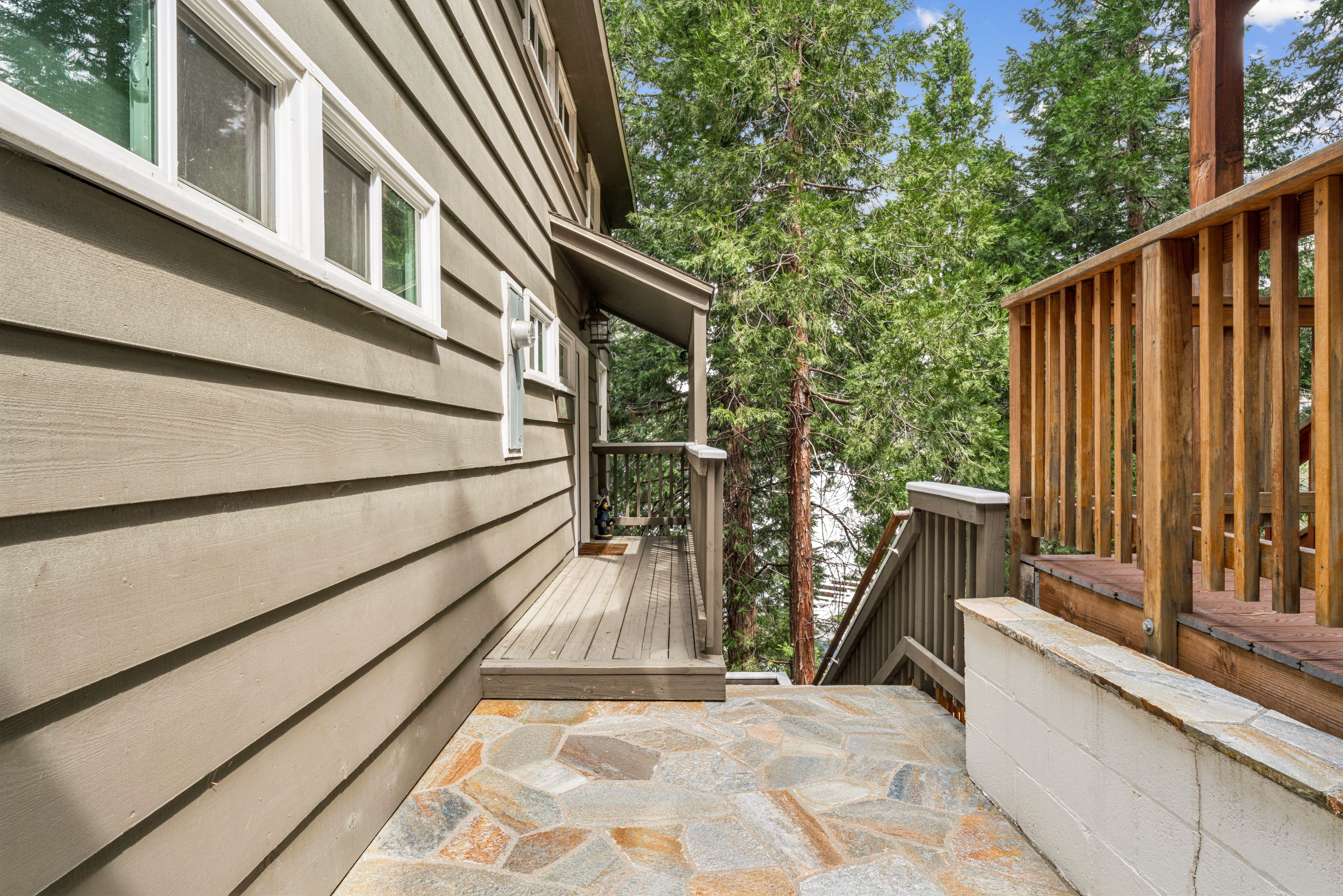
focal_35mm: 20
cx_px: 672
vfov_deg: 62.2
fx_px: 742
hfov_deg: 84.3
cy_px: 448
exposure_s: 1/5
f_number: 22
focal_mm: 19.9
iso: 100
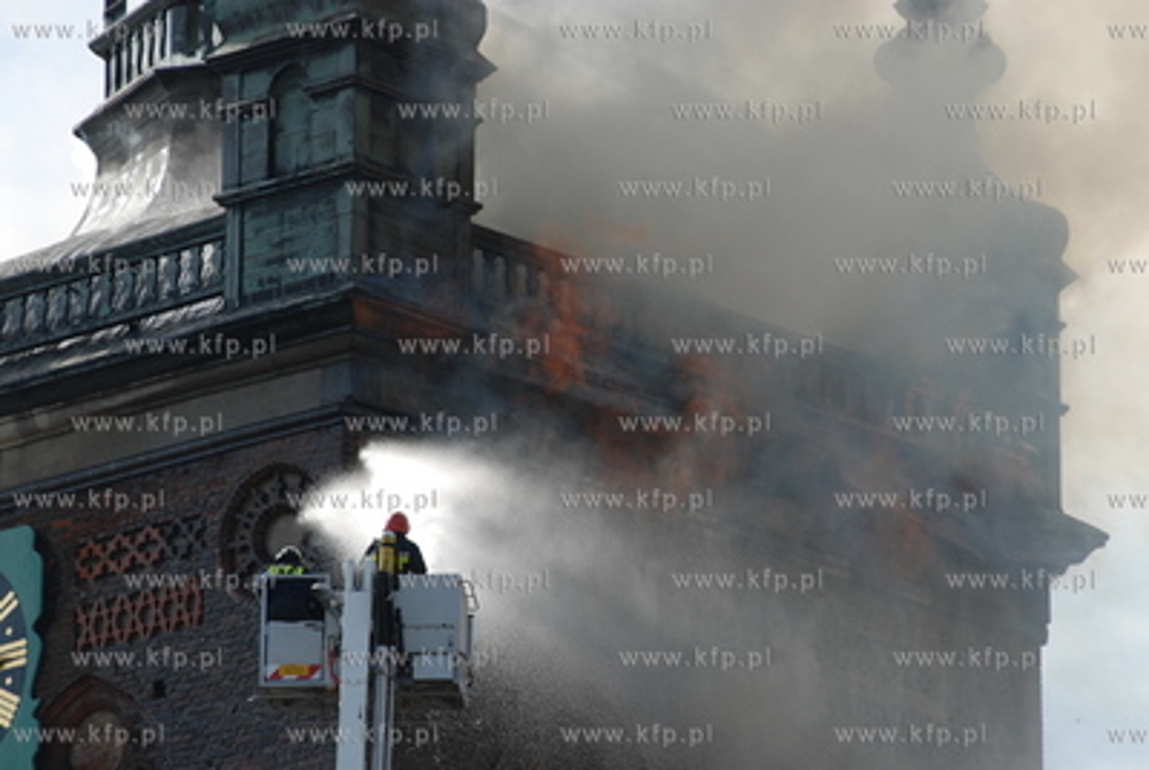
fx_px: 9589
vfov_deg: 4.6
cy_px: 385
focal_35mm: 300
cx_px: 574
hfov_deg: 6.9
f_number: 5
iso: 100
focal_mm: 200
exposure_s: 1/500
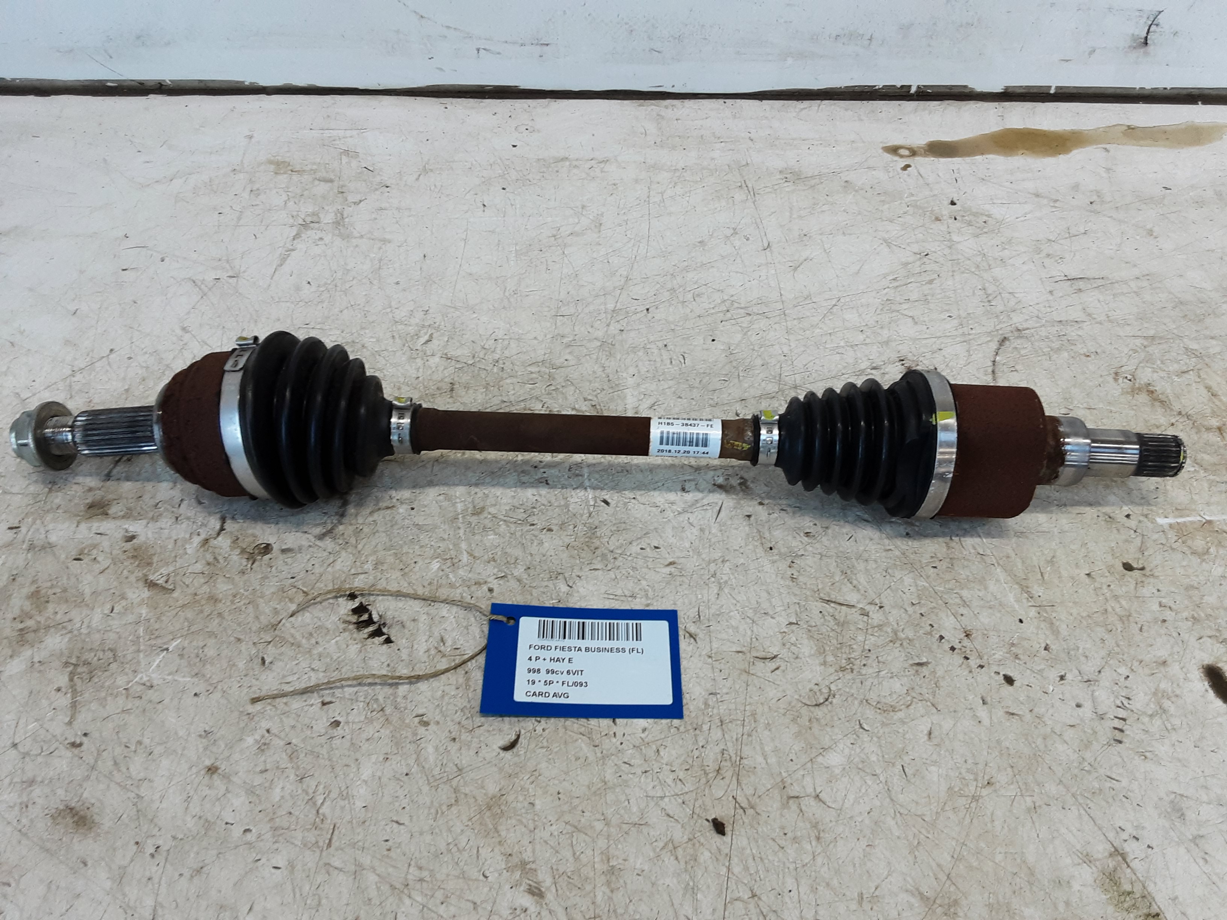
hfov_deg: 65.3
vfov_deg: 51.4
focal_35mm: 27
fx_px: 957
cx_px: 614
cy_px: 460
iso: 80
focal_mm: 2.91
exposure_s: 1/50
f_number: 1.9
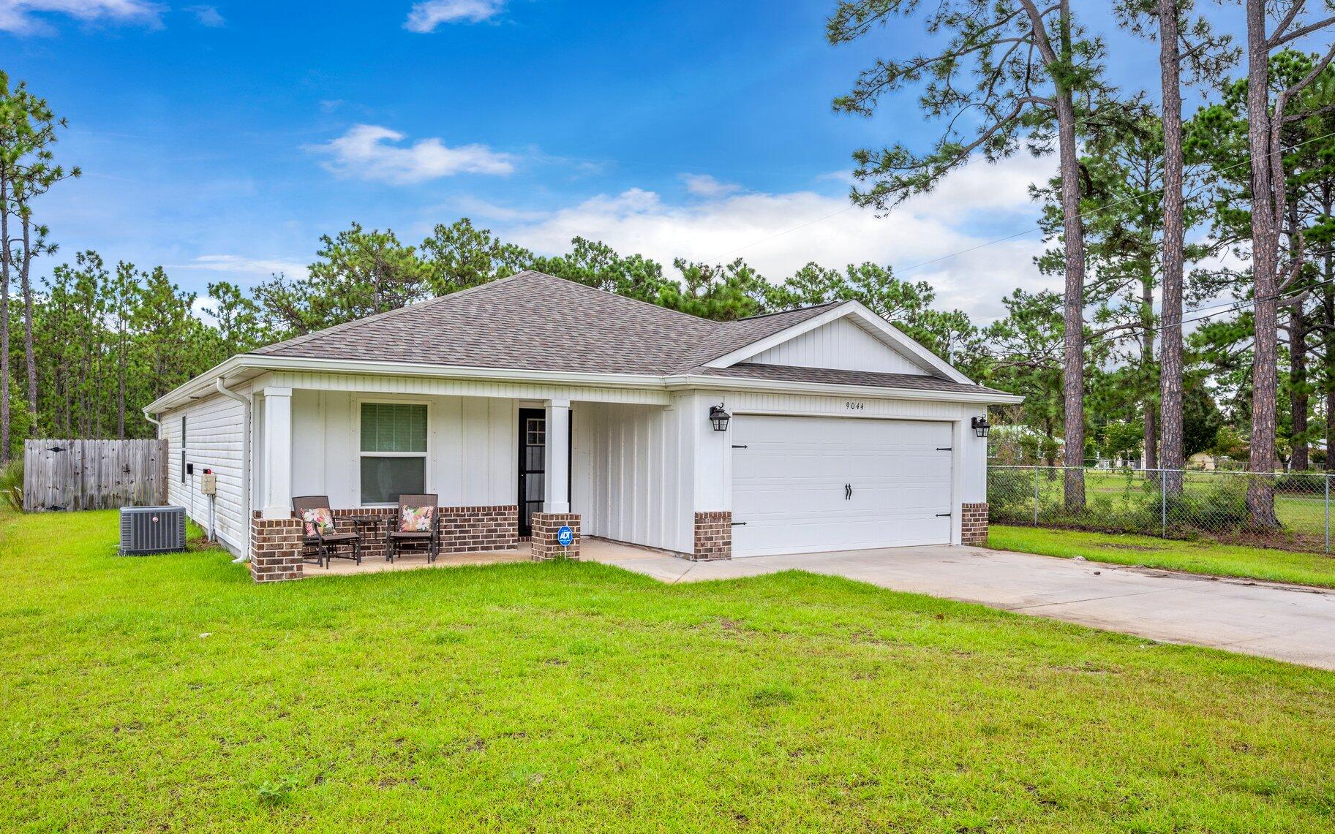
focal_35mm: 25
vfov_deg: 50.0
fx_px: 894
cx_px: 650
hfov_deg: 73.5
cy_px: 457
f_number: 9
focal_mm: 21.5
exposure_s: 1/250
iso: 100
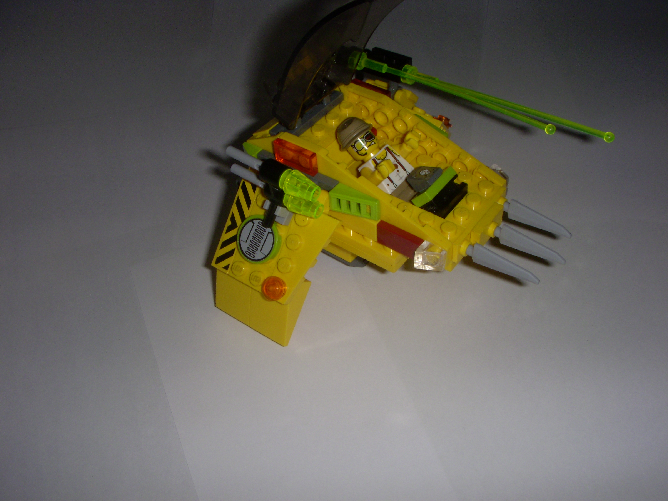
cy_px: 250
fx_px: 733
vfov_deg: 37.7
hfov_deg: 49.0
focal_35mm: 38
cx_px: 334
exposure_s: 1/30
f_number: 6.6
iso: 100
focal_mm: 6.3
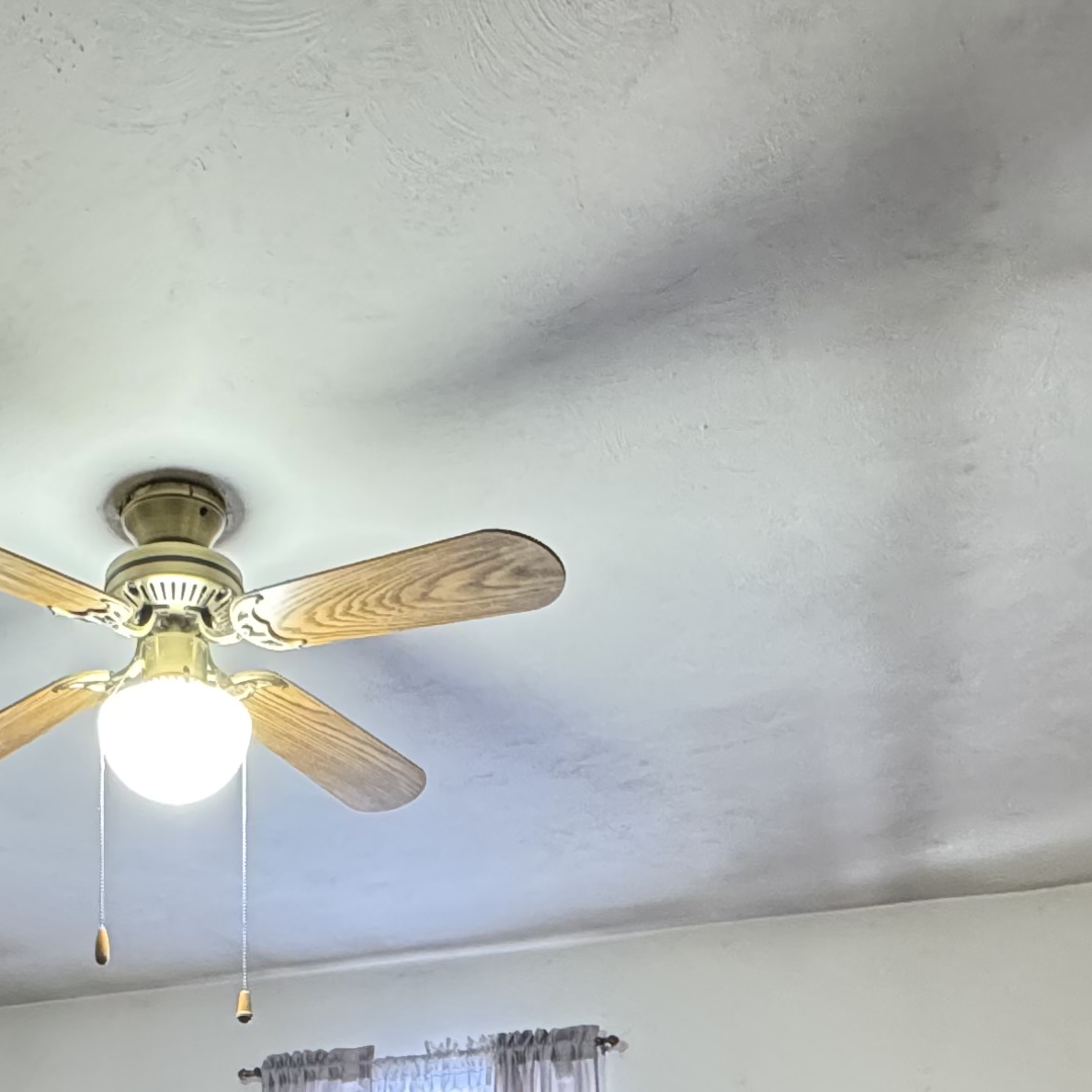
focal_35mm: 42
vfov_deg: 32.1
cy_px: 1360
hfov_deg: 38.9
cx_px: 269
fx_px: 1499
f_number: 2.2
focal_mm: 2.22
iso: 1000
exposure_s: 1/40
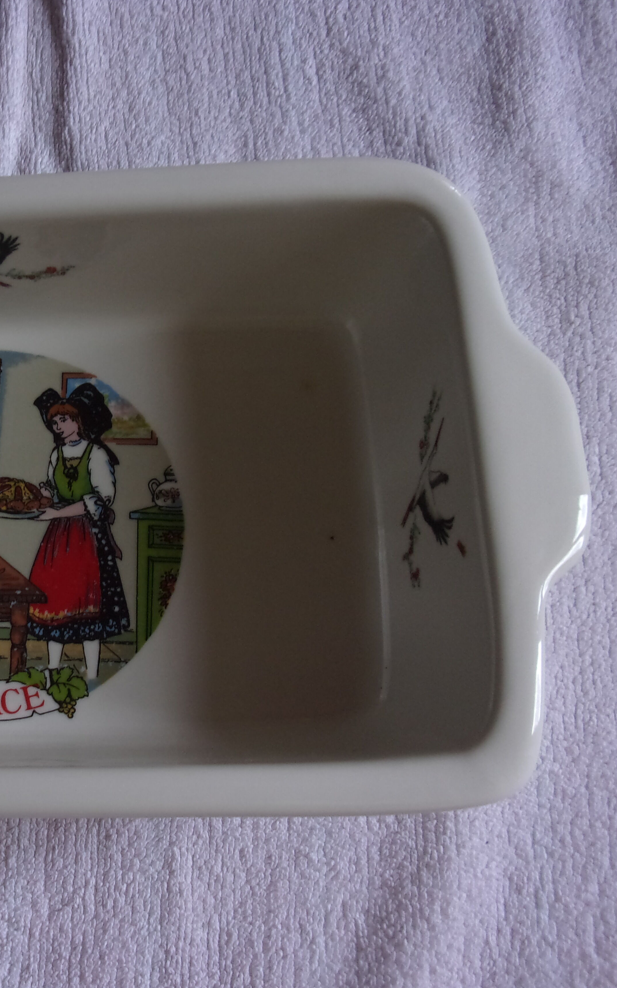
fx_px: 1076
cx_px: 31
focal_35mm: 40
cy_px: 494
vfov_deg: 49.3
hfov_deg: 30.2
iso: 109
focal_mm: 5.1
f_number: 3.9
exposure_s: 1/34
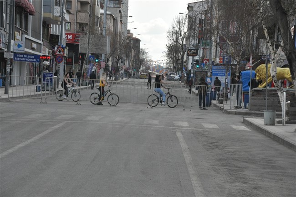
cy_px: 98
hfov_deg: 13.1
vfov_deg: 8.7
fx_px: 1294
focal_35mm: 158
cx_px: 148
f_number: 8
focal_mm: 105
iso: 800
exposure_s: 1/1000
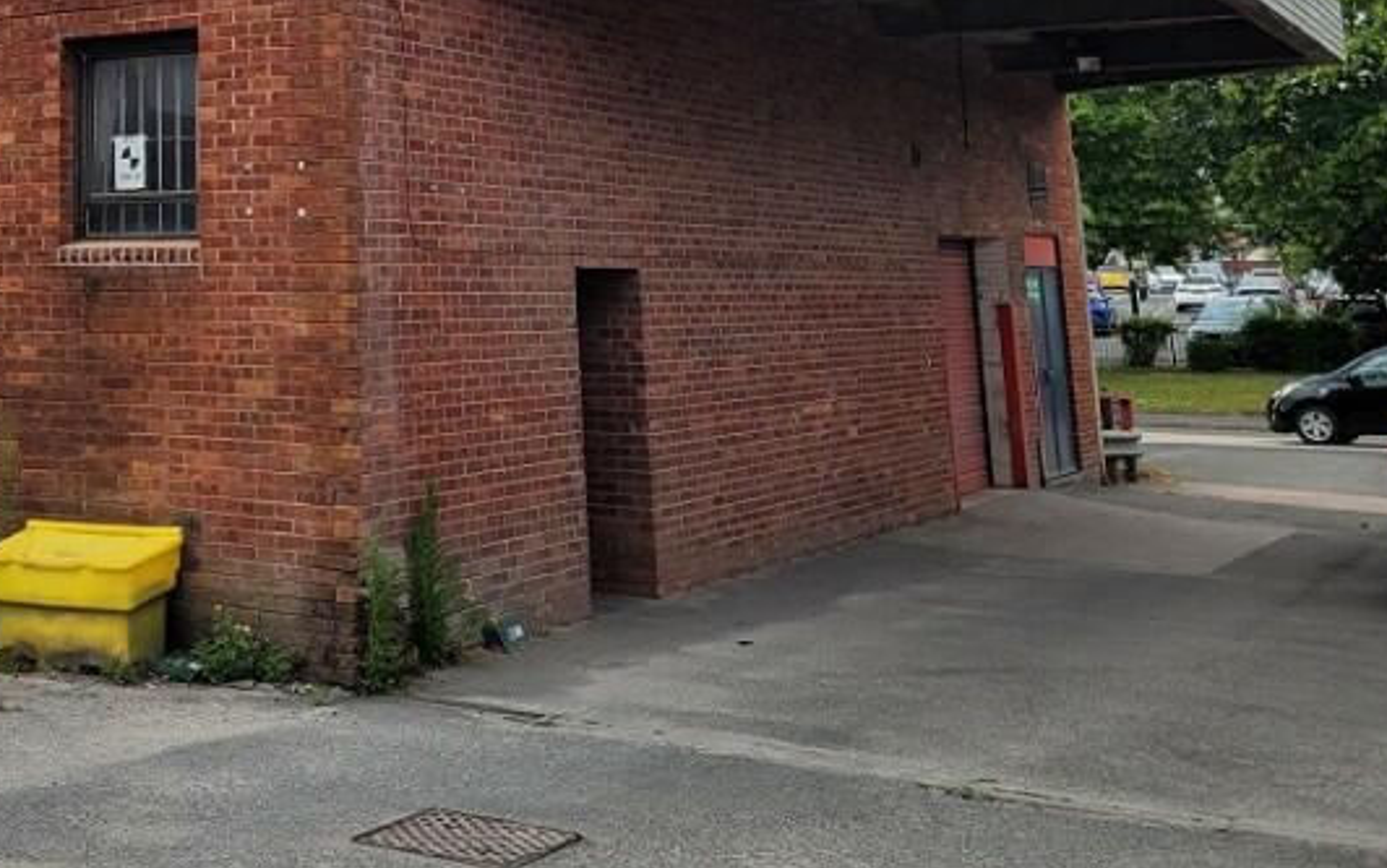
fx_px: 2004
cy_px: -109
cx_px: 86
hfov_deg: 35.4
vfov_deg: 22.9
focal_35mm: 53
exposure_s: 1/3075
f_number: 1.8
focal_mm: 5.4
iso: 40
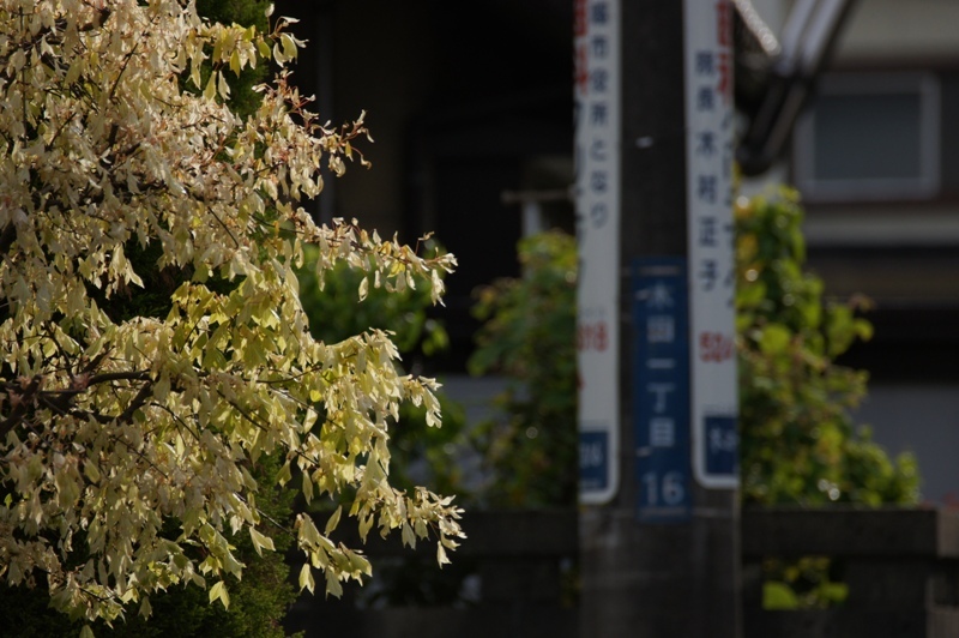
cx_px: 480
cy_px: 319
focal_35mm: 450
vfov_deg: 3.0
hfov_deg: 4.6
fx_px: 11977
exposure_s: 1/1000
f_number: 6.3
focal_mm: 300
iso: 200
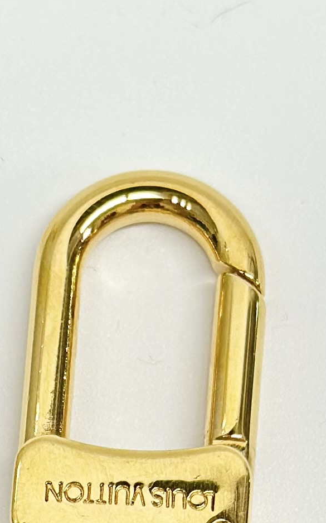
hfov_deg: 6.0
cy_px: 715
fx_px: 3116
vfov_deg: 9.4
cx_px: 115
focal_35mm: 219
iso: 80
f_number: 1.78
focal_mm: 6.86
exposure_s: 1/50
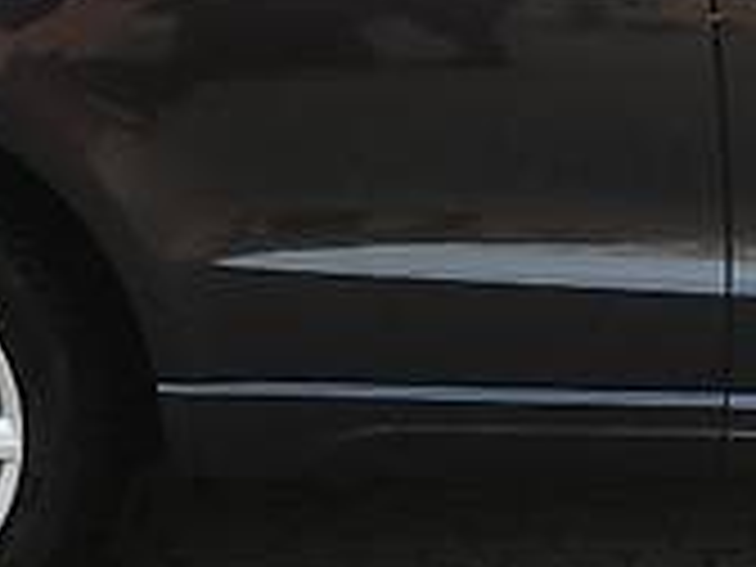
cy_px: 99
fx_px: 2905
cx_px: 878
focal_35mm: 133
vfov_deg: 11.1
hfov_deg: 14.4
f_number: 1.8
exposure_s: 1/114
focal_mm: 4
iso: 20
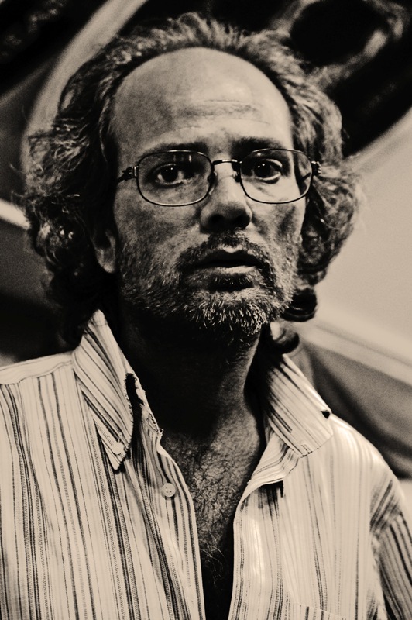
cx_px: 206
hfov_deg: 15.2
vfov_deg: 22.6
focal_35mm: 90
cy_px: 310
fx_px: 1548
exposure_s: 1/20
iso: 1600
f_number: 5
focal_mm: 60
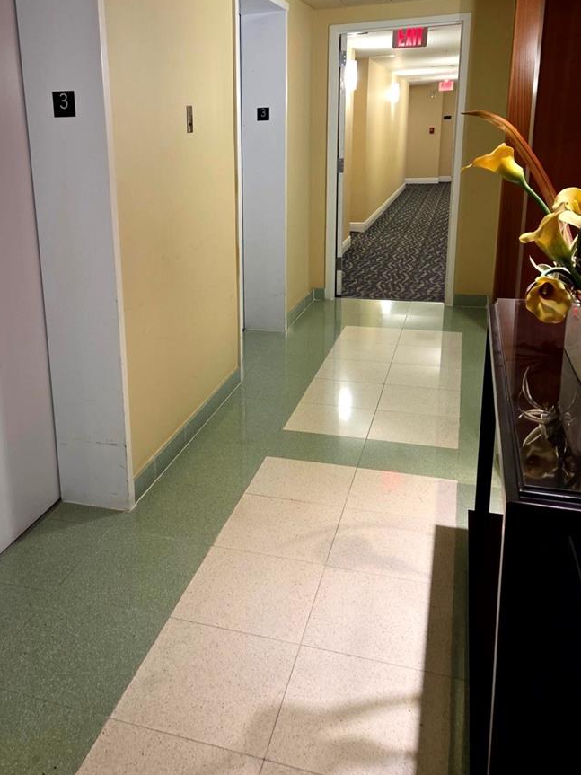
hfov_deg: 43.7
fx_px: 716
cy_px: 333
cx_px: 206
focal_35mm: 32
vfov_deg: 56.6
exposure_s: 1/56.4
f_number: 1.8
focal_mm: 5.4
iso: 250
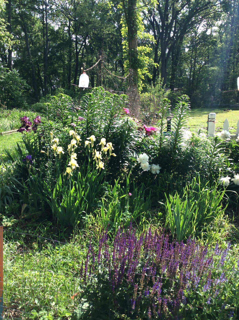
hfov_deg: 44.0
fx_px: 295
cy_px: 160
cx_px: 120
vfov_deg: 56.9
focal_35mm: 32
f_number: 2.4
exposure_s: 1/497
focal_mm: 3.3
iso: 32
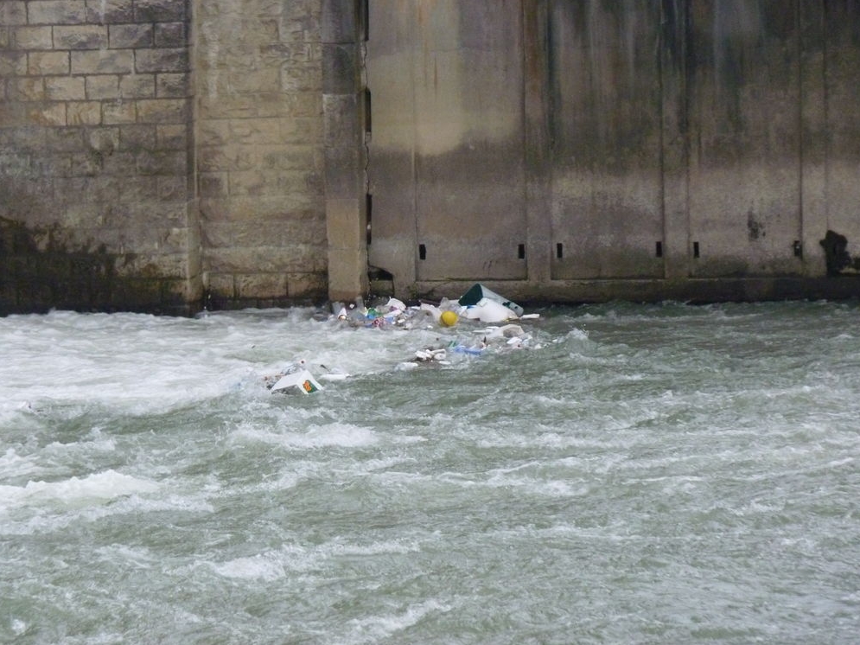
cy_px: 316
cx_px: 427
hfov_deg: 8.0
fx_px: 6136
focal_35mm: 247
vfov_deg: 6.0
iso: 800
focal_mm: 42.6
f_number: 3.7
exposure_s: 1/125
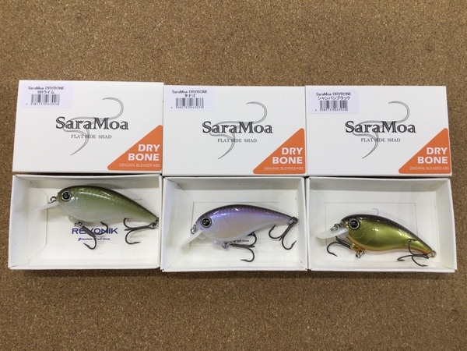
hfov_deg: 58.4
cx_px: 234
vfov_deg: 45.4
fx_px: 418
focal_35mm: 31
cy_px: 176
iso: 32
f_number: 2.4
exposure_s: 1/60
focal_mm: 3.3
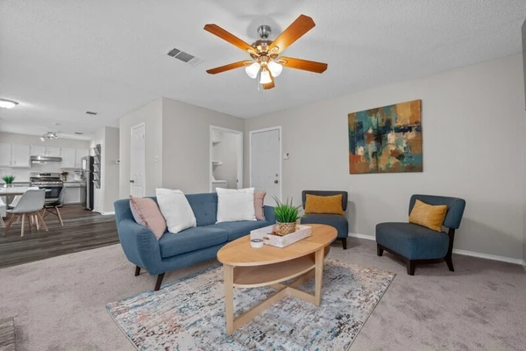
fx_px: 234
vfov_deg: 73.7
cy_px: 176
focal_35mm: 16
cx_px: 263
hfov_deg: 96.7
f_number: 5.6
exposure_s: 1/8
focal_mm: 16
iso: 800
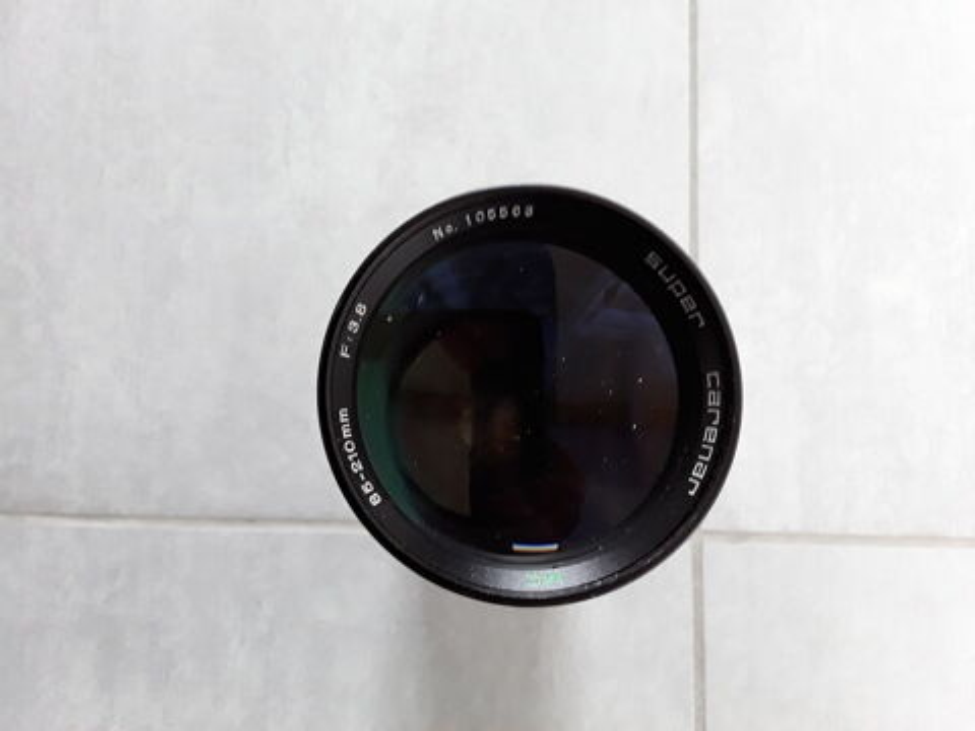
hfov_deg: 65.3
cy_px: 366
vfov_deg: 51.4
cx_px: 488
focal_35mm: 27
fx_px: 760
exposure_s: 1/17
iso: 200
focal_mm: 2.91
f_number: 1.9
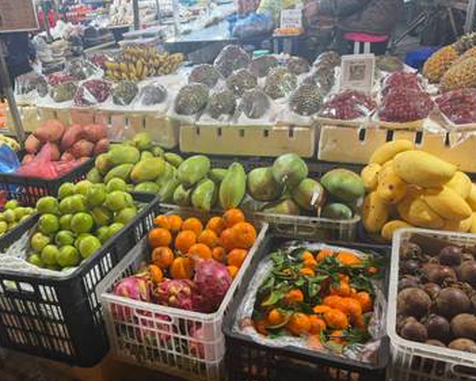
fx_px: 451
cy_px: 221
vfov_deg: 45.7
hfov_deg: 54.8
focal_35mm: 32
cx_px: 168
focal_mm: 6.76
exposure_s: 1/50
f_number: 1.78
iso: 125
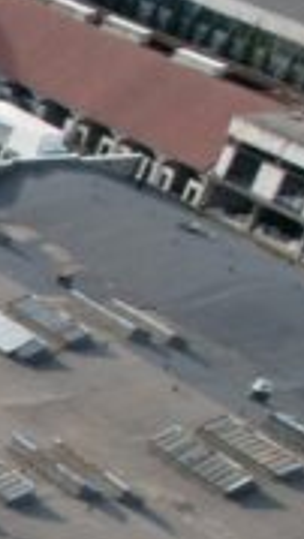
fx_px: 1887
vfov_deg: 15.7
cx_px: -1120
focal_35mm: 132
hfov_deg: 6.3
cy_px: 625
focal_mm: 8.38
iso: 130
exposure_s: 1/640
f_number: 2.8
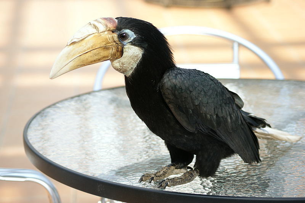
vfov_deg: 12.2
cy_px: 102
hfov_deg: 18.2
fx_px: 952
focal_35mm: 112
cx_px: 152
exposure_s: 1/125
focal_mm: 75
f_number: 4.5
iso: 100
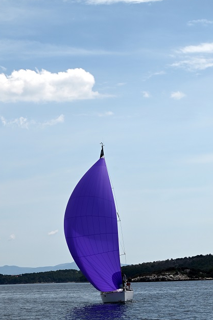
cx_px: 74
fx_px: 1011
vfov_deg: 17.9
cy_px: 228
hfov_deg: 12.0
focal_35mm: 114
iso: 100
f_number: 8
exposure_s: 1/1000
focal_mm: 75
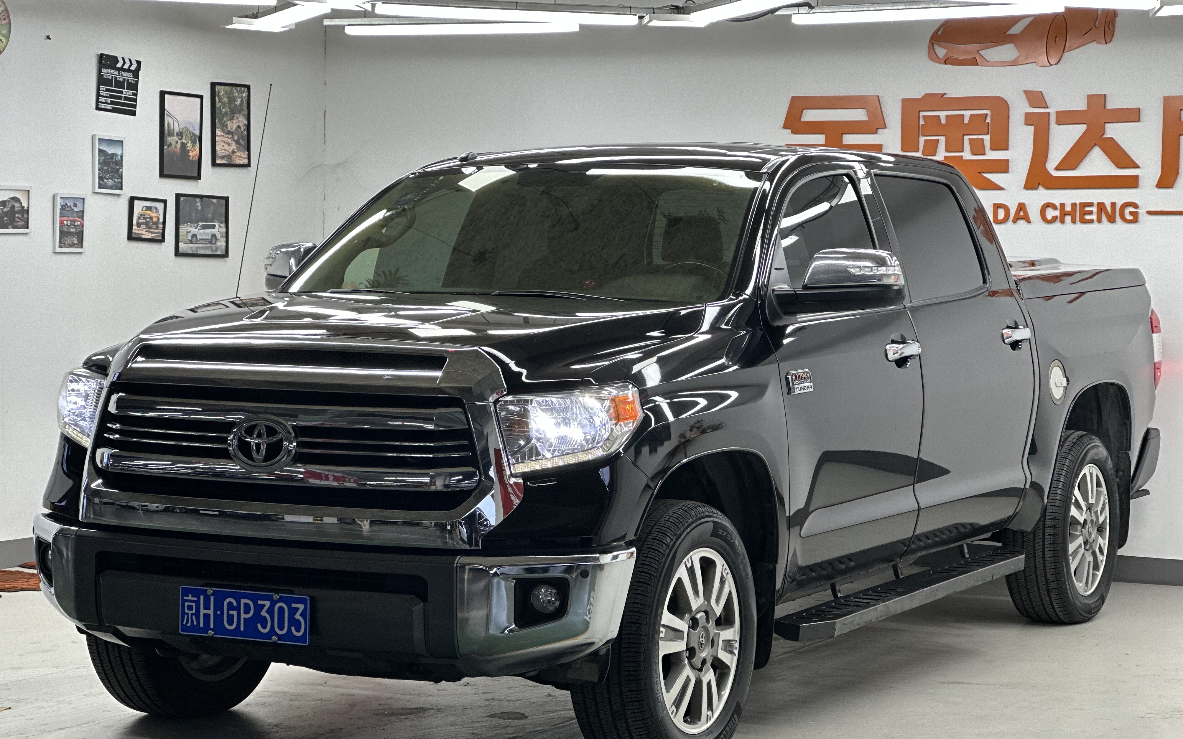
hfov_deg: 25.2
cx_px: 593
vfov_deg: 15.9
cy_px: 420
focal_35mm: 82
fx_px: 2644
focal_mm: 9
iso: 100
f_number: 2.8
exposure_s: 1/100
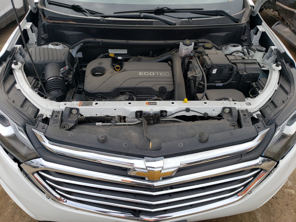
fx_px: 222
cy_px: 111
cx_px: 148
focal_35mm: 26
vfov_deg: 53.1
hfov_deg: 67.3
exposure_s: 1/1429
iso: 50
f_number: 1.5
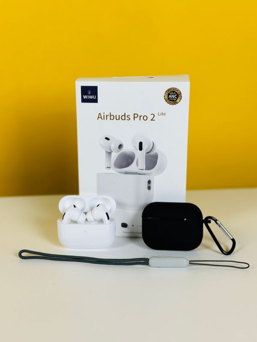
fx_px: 475
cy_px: 171
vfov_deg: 39.7
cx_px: 128
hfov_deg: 30.3
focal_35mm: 48
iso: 64
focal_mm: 6.86
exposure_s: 1/51
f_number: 1.78
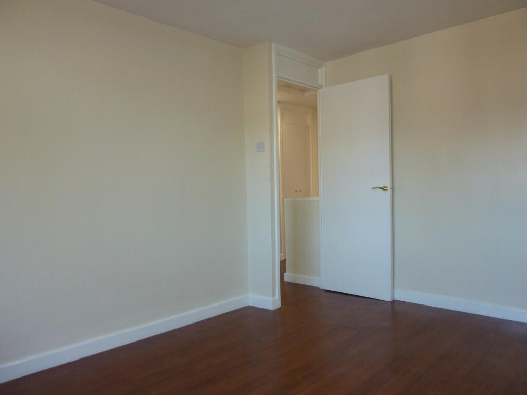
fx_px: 381
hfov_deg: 69.4
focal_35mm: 25
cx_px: 264
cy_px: 198
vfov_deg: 54.9
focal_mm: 4.1
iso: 100
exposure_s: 1/30
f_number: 3.3
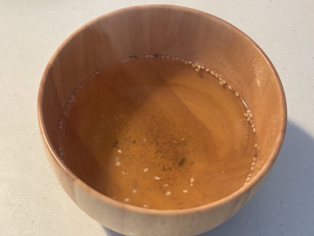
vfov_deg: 26.6
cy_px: 122
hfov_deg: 34.9
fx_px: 499
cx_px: 157
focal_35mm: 55
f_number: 1.6
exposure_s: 1/24
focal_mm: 5.96
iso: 320
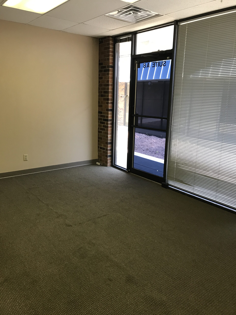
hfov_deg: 49.7
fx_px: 255
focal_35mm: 28
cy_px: 158
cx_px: 118
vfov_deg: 63.4
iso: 32
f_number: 1.8
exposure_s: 1/30
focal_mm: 3.99
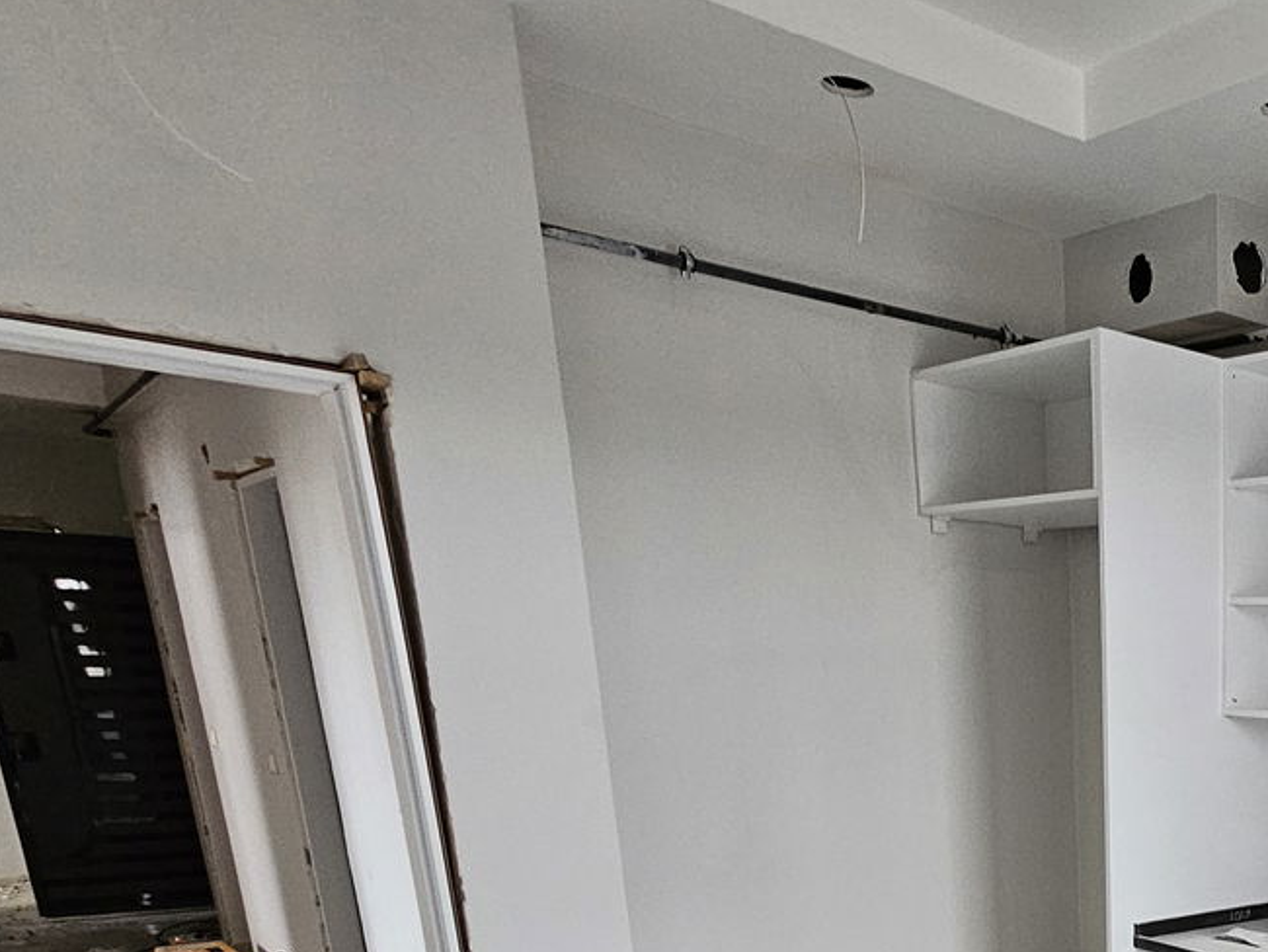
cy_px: 1067
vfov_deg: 36.7
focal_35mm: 32
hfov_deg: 44.7
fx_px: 1173
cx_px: 1362
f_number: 2.2
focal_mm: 2.2
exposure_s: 1/60
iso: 400
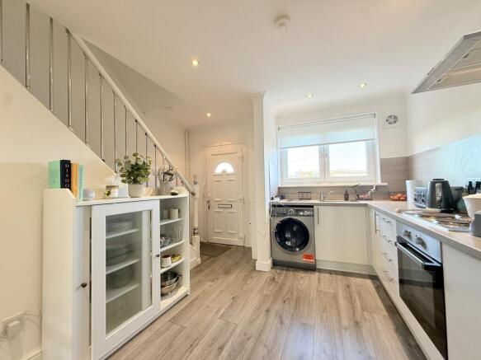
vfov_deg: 85.7
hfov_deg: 102.1
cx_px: 240
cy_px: 180
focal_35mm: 14
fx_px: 194
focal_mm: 2.22
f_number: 2.2
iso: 200
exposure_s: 1/100
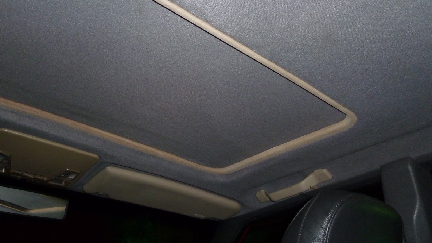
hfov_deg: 61.0
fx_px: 366
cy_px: 111
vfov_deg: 36.6
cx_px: 216
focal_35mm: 32
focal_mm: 4.7
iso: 320
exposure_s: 1/30
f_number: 3.4
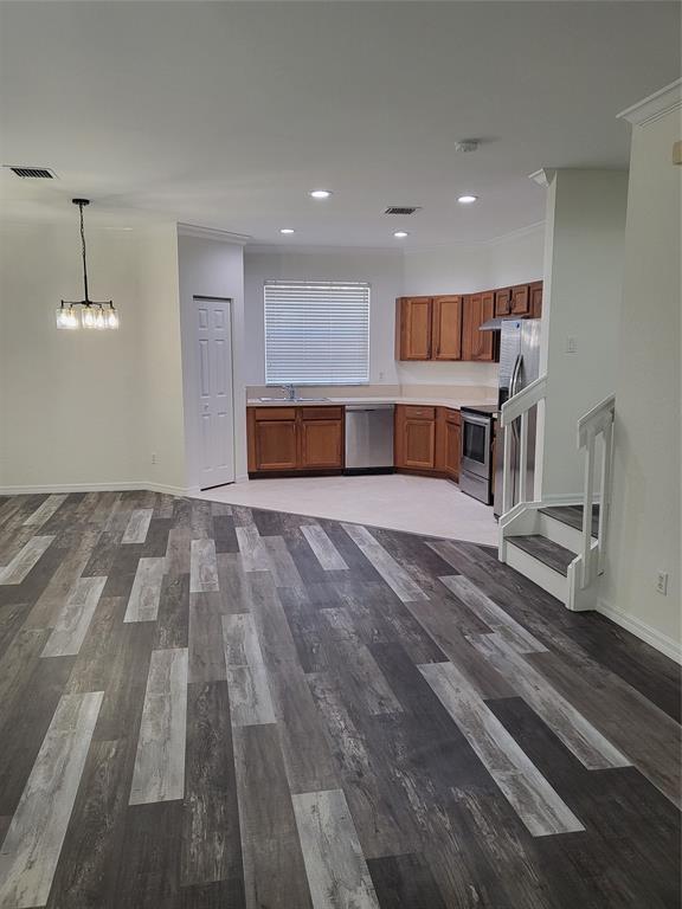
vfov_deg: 67.3
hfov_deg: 53.1
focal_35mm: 26
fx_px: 683
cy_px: 454
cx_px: 341
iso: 250
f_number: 1.8
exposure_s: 1/120
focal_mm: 4.25
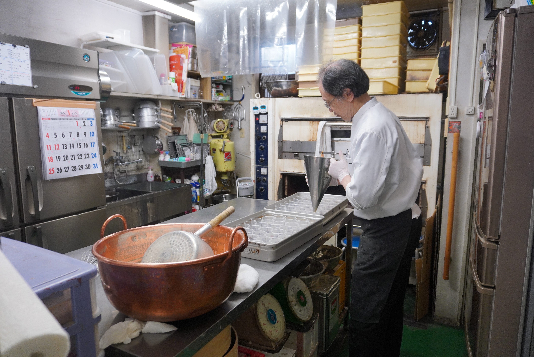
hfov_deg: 70.4
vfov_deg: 50.5
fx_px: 378
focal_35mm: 26
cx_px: 267
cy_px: 178
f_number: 4
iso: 1250
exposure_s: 1/160
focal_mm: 17
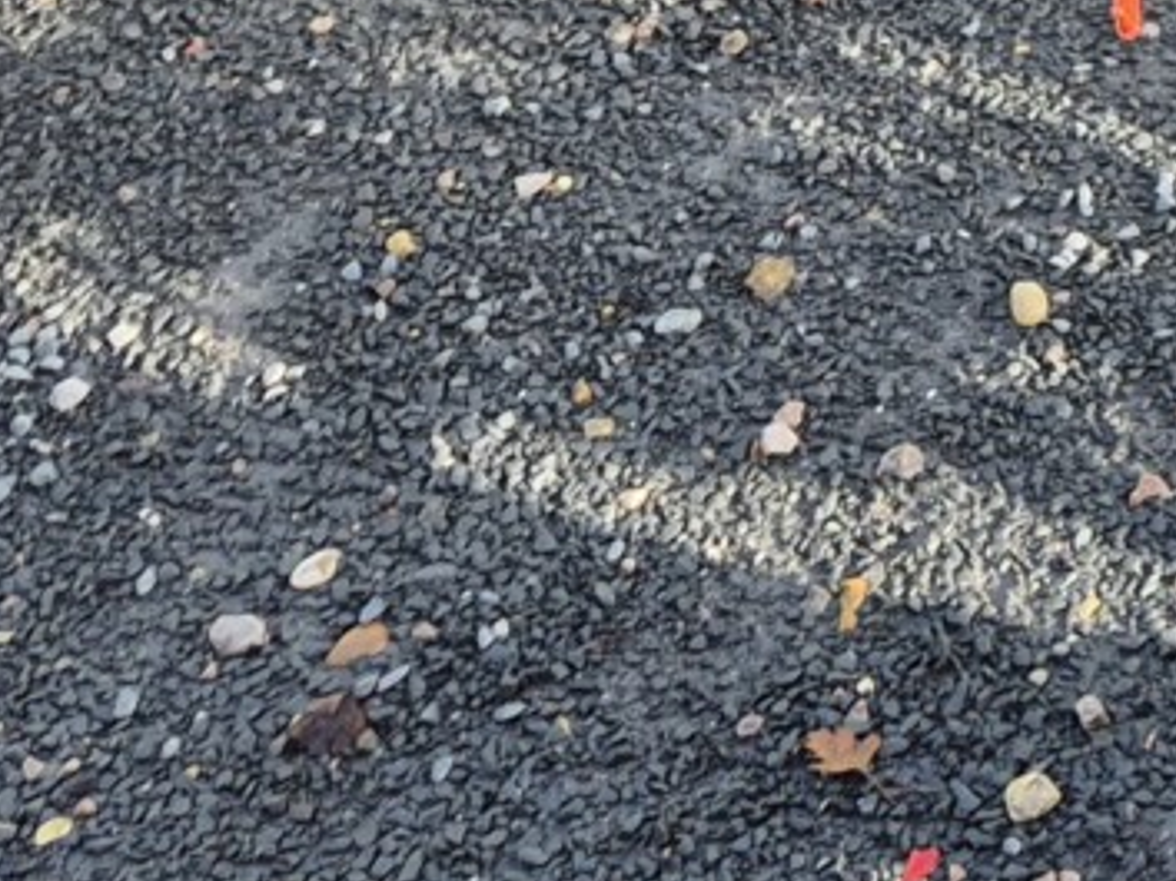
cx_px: 2392
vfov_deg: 10.7
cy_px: -692
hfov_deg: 13.1
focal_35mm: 130
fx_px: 4413
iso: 25
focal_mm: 5.4
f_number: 1.8
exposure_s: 1/204
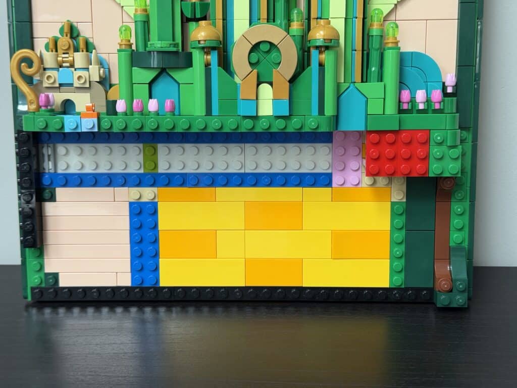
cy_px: 194
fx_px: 717
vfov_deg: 30.3
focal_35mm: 48
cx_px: 258
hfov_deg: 39.7
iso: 100
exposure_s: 1/60
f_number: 1.78
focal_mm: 6.76
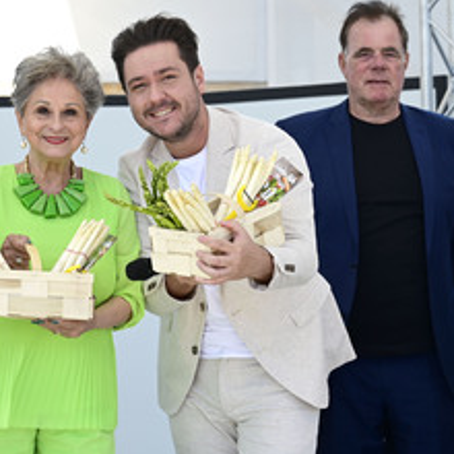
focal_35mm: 122
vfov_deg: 14.3
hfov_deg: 14.2
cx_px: 100
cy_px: 190
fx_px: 1810
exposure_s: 1/200
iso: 80
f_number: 5
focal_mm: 70
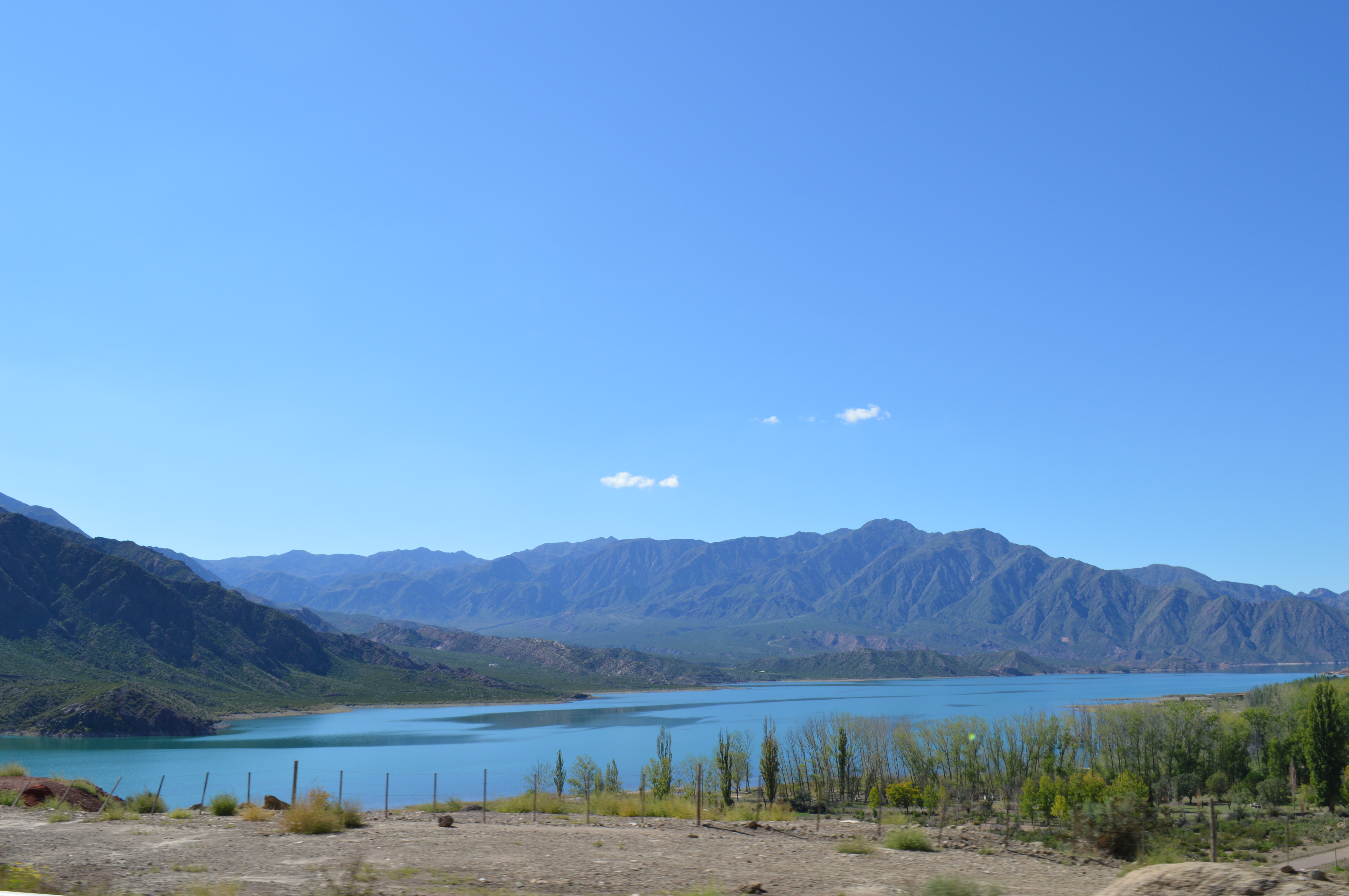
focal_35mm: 34
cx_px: 686
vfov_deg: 38.8
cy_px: 442
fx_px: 1273
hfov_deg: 55.8
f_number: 8
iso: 100
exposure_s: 1/250
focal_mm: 22
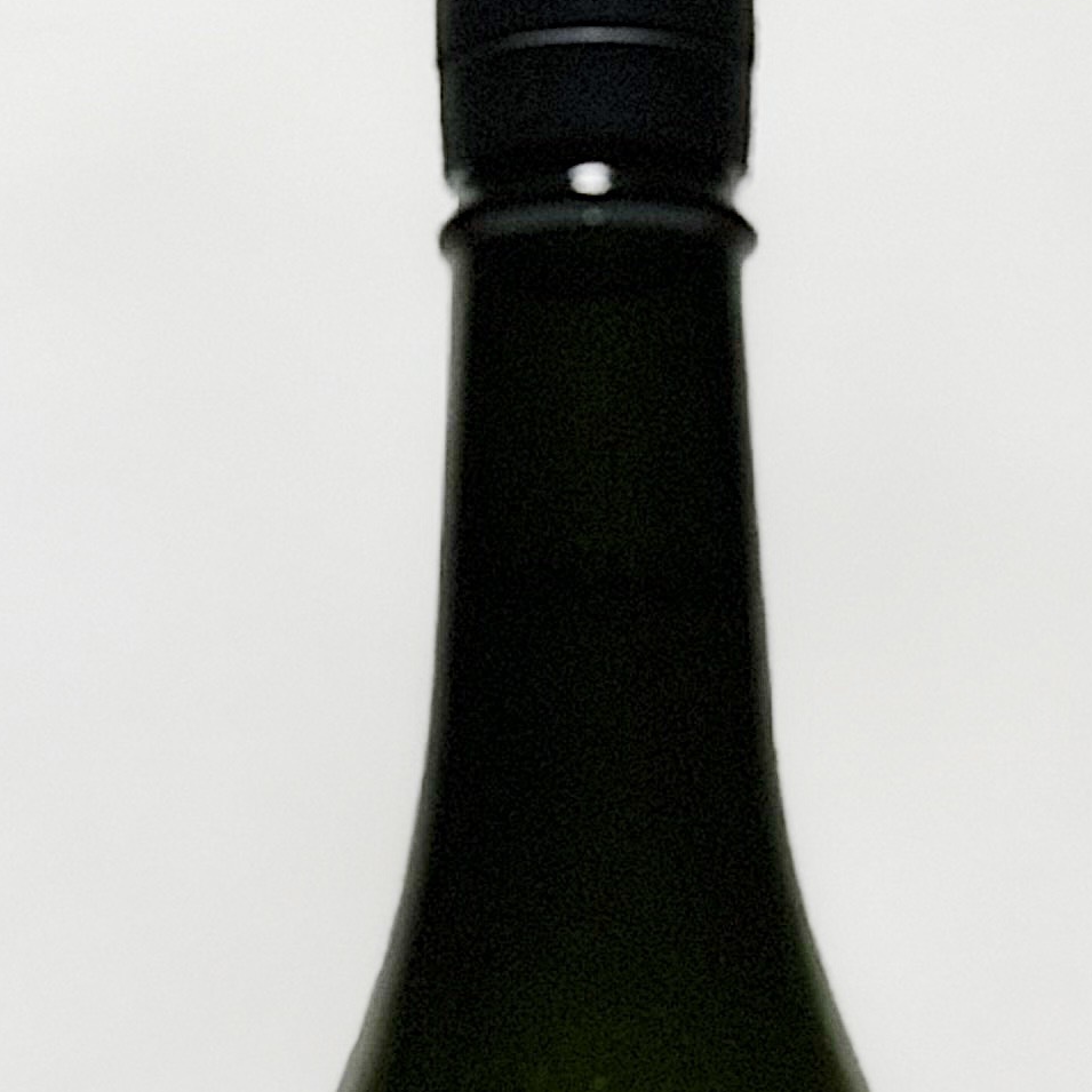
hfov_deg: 9.0
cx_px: 593
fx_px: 6924
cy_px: 1300
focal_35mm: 194
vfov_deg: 8.9
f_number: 2.4
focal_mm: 6
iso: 80
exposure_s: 1/50
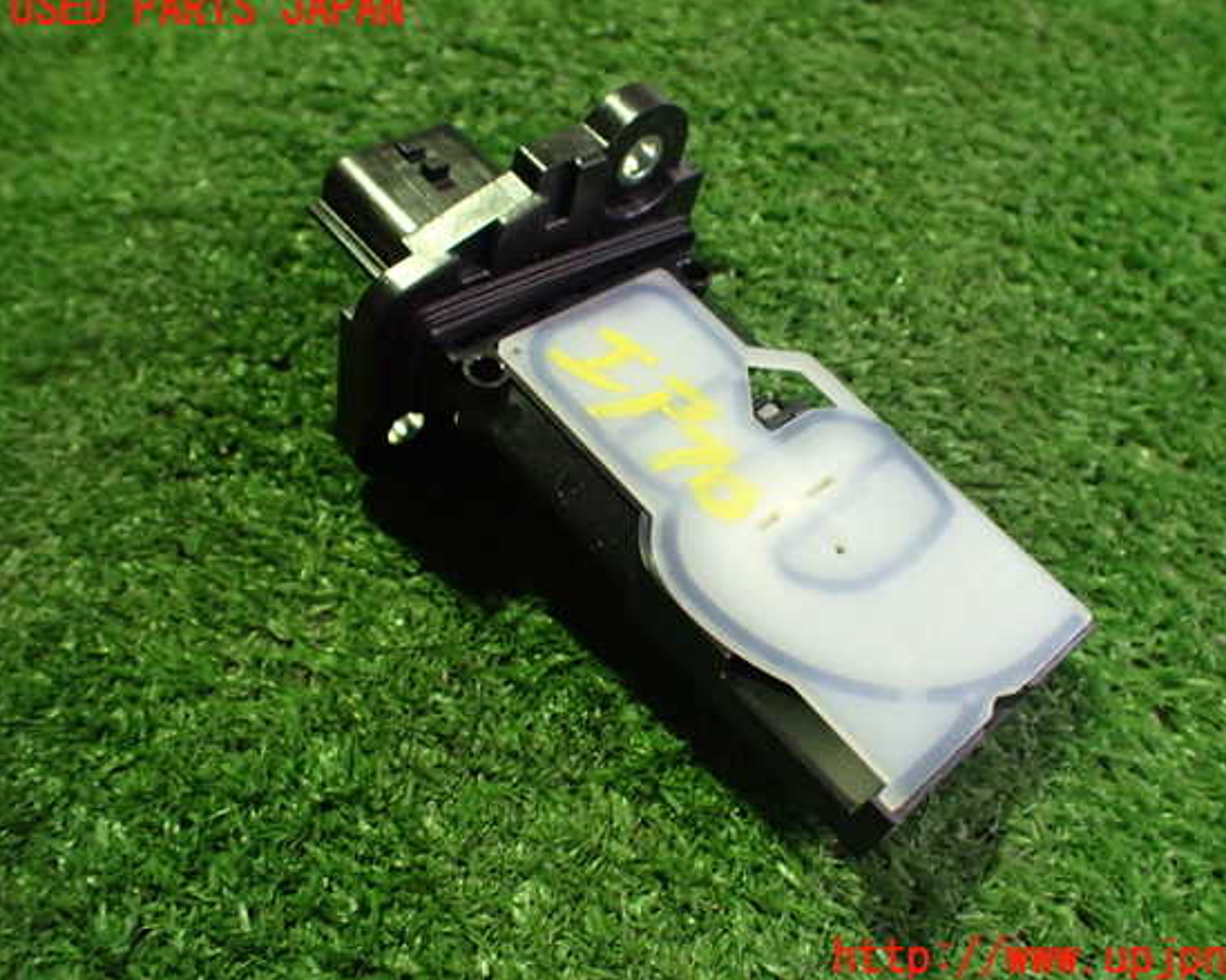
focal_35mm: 32
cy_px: 484
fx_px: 1161
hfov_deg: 55.6
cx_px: 668
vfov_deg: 45.8
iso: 800
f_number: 2.3
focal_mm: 5.4
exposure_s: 1/50
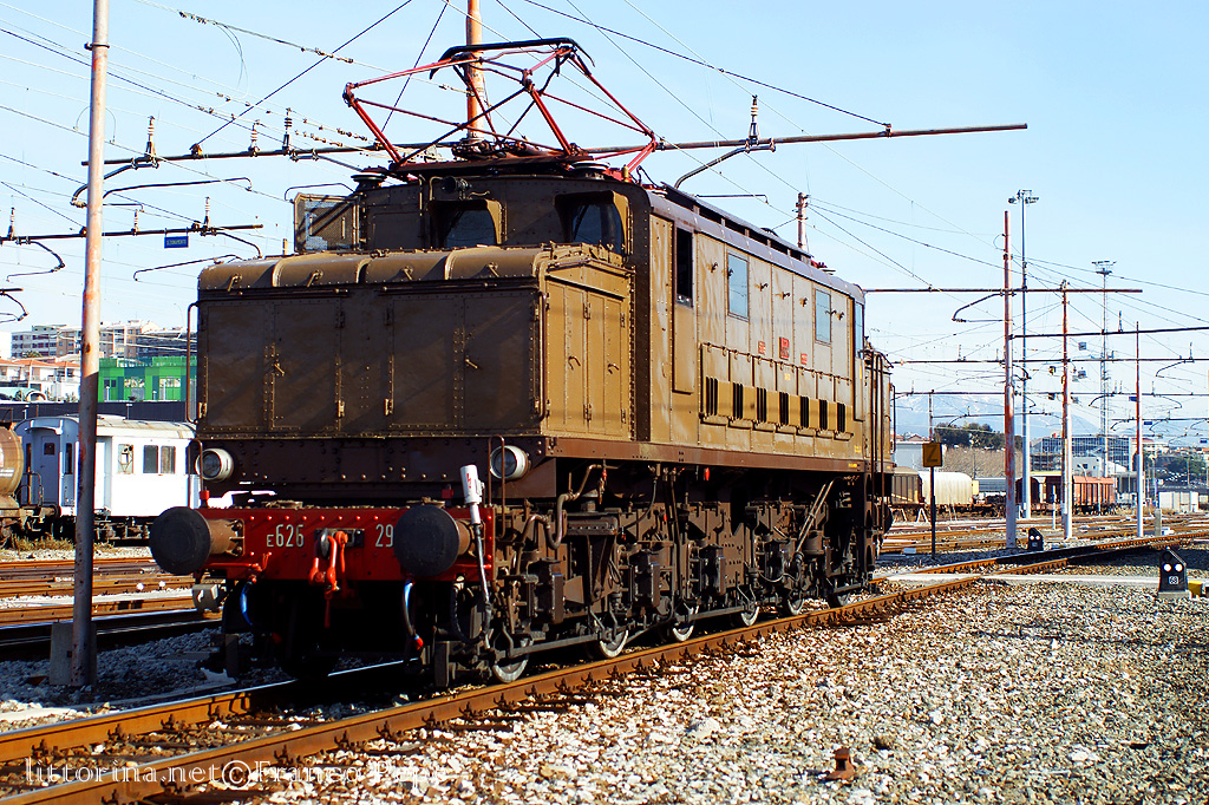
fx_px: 2014
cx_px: 604
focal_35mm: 60
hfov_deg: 33.4
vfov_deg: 22.6
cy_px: 402
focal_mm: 40
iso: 100
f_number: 4
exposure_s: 1/500
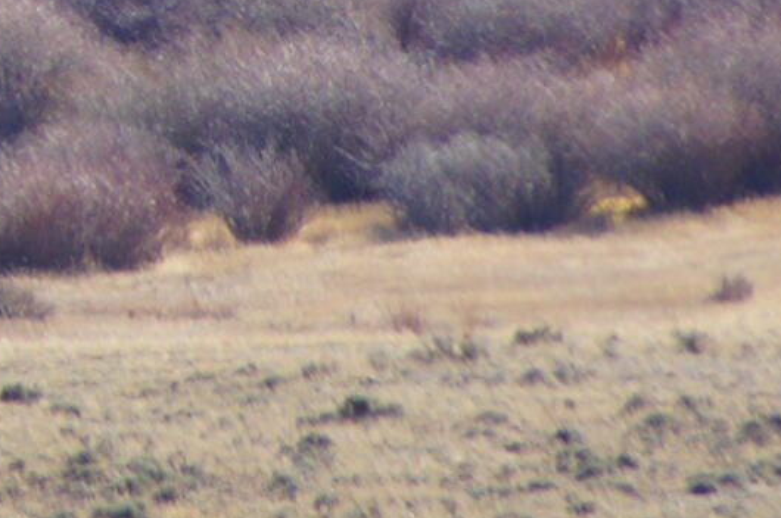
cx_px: -806
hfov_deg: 1.2
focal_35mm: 1699
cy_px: -481
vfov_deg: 0.8
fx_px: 36813
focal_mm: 200
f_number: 5.6
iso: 160
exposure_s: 1/320
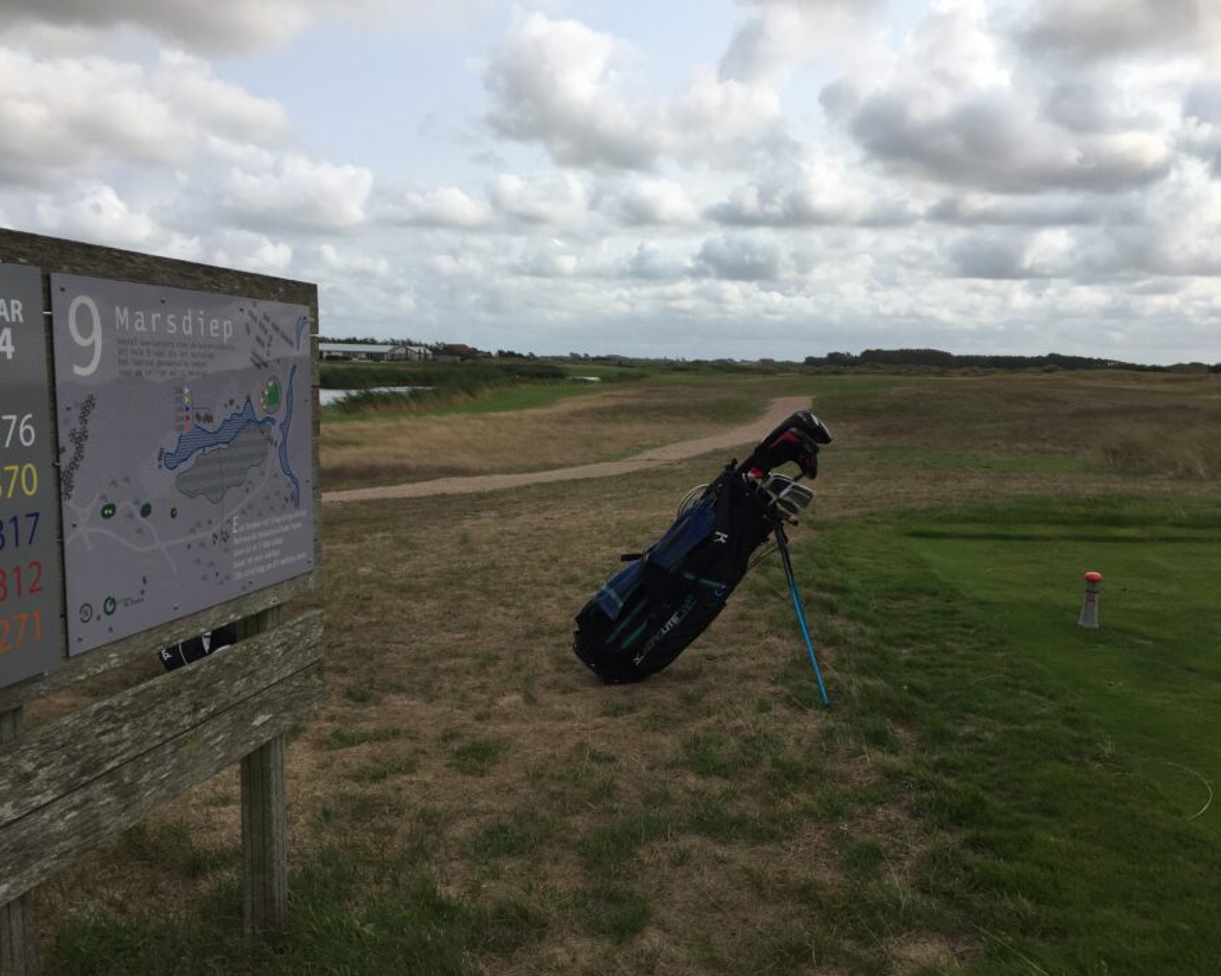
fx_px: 1120
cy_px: 489
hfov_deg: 57.2
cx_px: 617
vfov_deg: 47.1
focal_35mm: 31
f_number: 2.2
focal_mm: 4.15
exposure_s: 1/2083
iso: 32
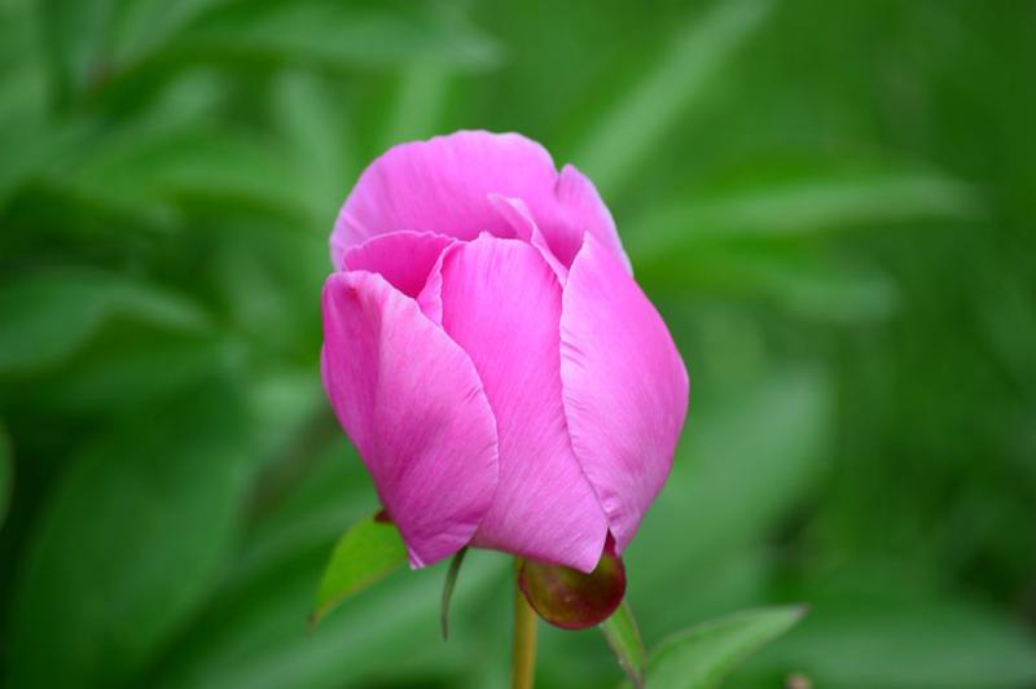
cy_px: 344
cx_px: 518
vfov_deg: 4.6
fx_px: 8626
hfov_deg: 6.9
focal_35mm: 300
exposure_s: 1/20
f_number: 5.6
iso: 100
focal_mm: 200
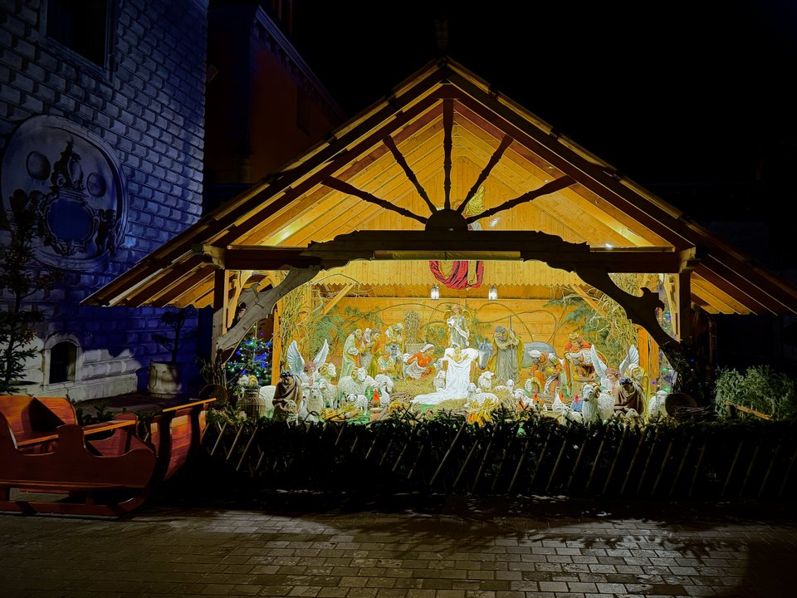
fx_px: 691
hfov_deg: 59.8
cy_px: 261
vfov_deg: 46.7
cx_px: 438
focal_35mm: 30
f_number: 1.78
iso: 500
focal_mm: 6.76
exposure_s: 1/50
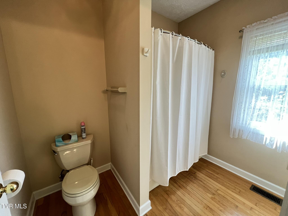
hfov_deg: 106.2
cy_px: 108
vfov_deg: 89.9
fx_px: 108
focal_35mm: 13
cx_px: 144
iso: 160
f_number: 1.8
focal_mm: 1.57
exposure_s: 1/60
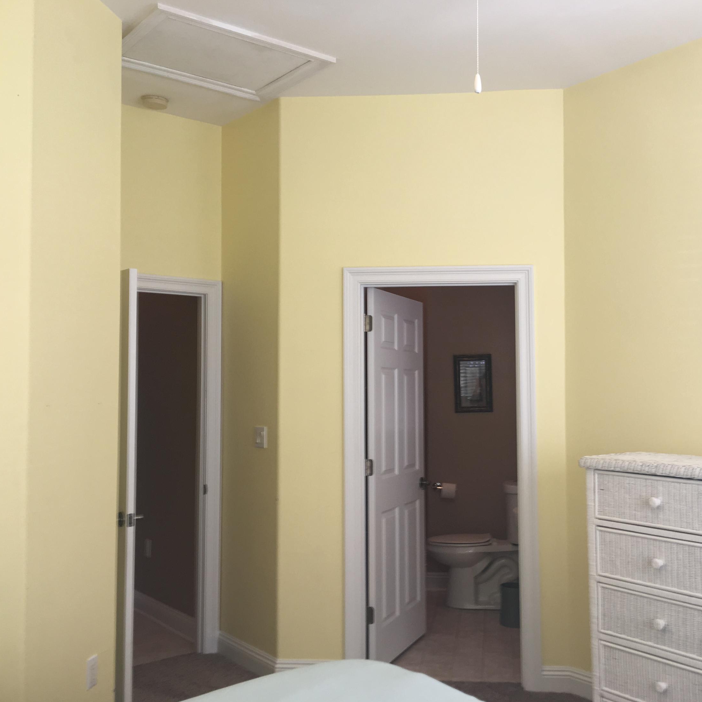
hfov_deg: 46.9
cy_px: 354
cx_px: 431
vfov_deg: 47.2
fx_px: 803
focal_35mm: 35
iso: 32
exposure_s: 1/60
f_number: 2.2
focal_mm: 4.15
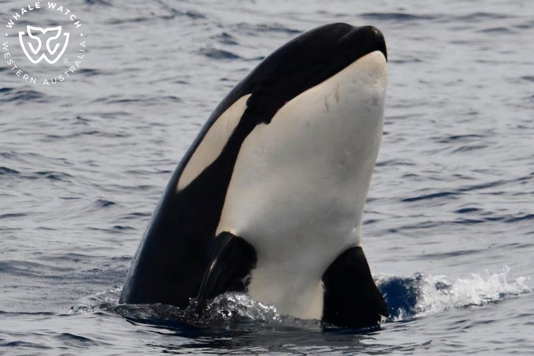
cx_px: 267
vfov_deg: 2.4
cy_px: 178
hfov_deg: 3.6
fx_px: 8453
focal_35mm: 570
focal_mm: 380
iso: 400
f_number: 8
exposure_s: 1/2000
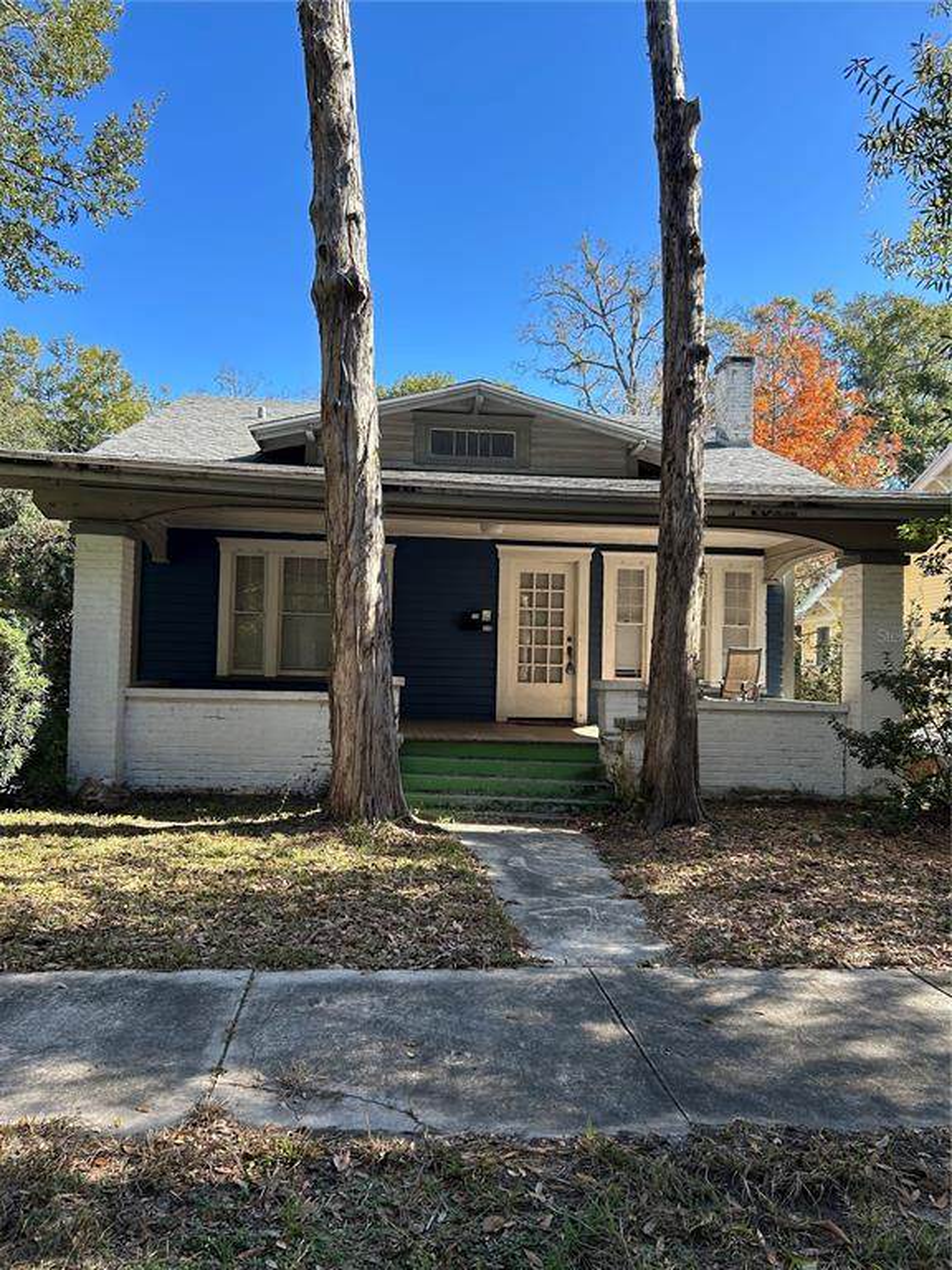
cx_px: 476
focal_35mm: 26
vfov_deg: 67.3
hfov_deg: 53.1
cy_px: 635
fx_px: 953
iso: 50
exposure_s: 1/1079
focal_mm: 5.7
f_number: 1.5
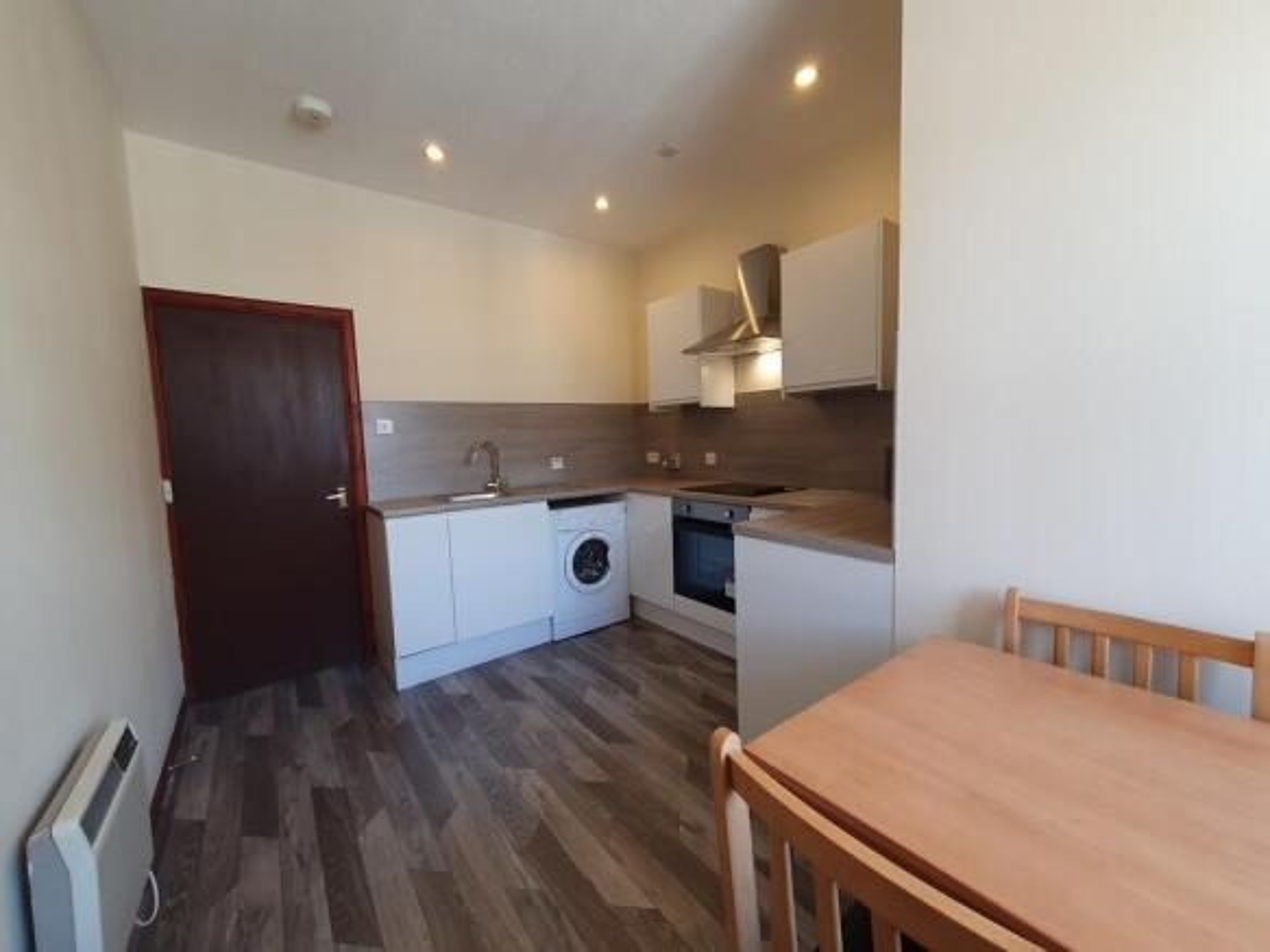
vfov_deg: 89.9
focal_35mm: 13
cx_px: 635
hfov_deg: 106.2
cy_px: 476
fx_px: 477
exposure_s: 1/50
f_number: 2.2
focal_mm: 1.8
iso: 100
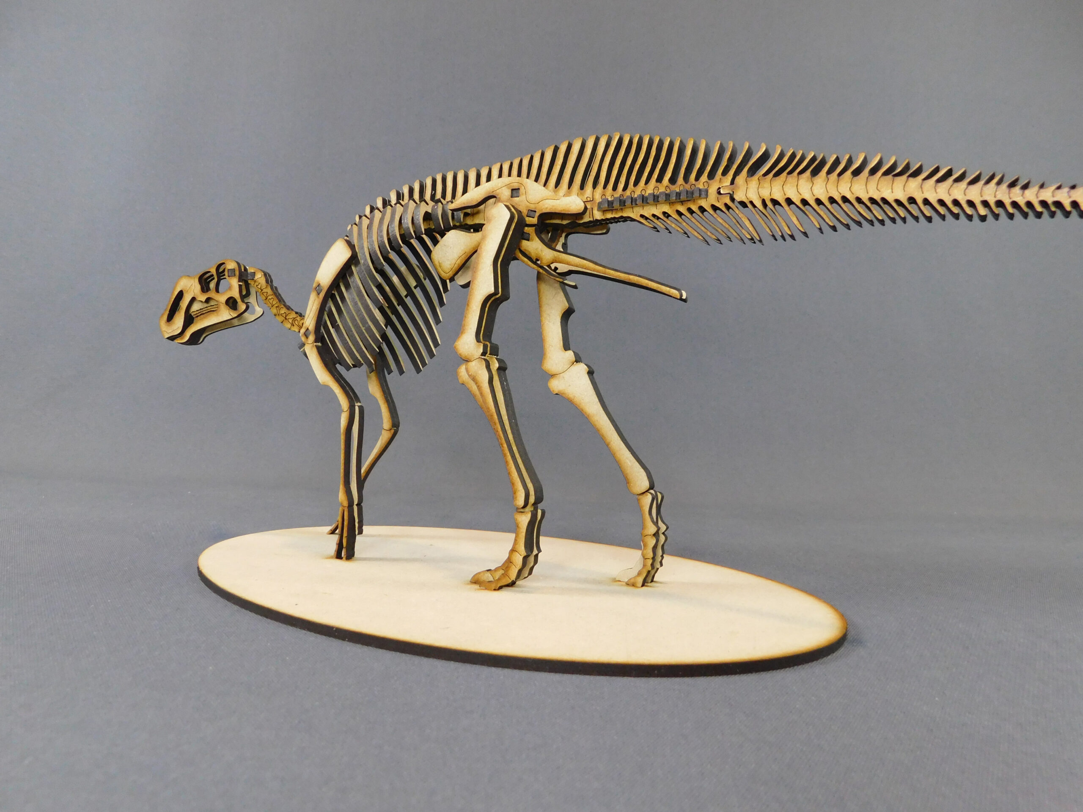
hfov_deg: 73.9
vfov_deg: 58.9
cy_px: 406
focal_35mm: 23
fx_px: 720
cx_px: 542
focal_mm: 4
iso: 400
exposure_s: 1/20
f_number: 3
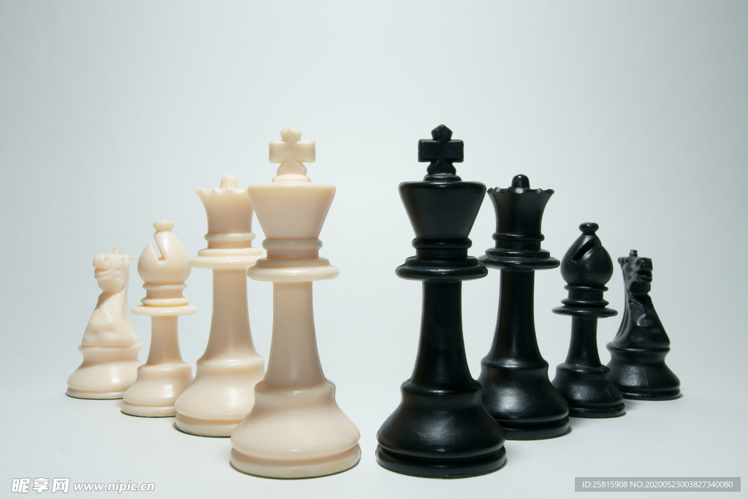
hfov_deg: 46.4
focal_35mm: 42
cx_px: 374
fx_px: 873
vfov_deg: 31.9
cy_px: 250
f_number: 19
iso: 200
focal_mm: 28
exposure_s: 1/60
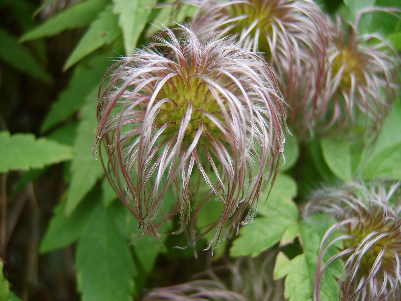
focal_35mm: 31
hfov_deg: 58.4
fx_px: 359
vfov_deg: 45.4
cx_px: 200
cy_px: 150
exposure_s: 1/114
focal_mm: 8.13
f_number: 2.7
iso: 71
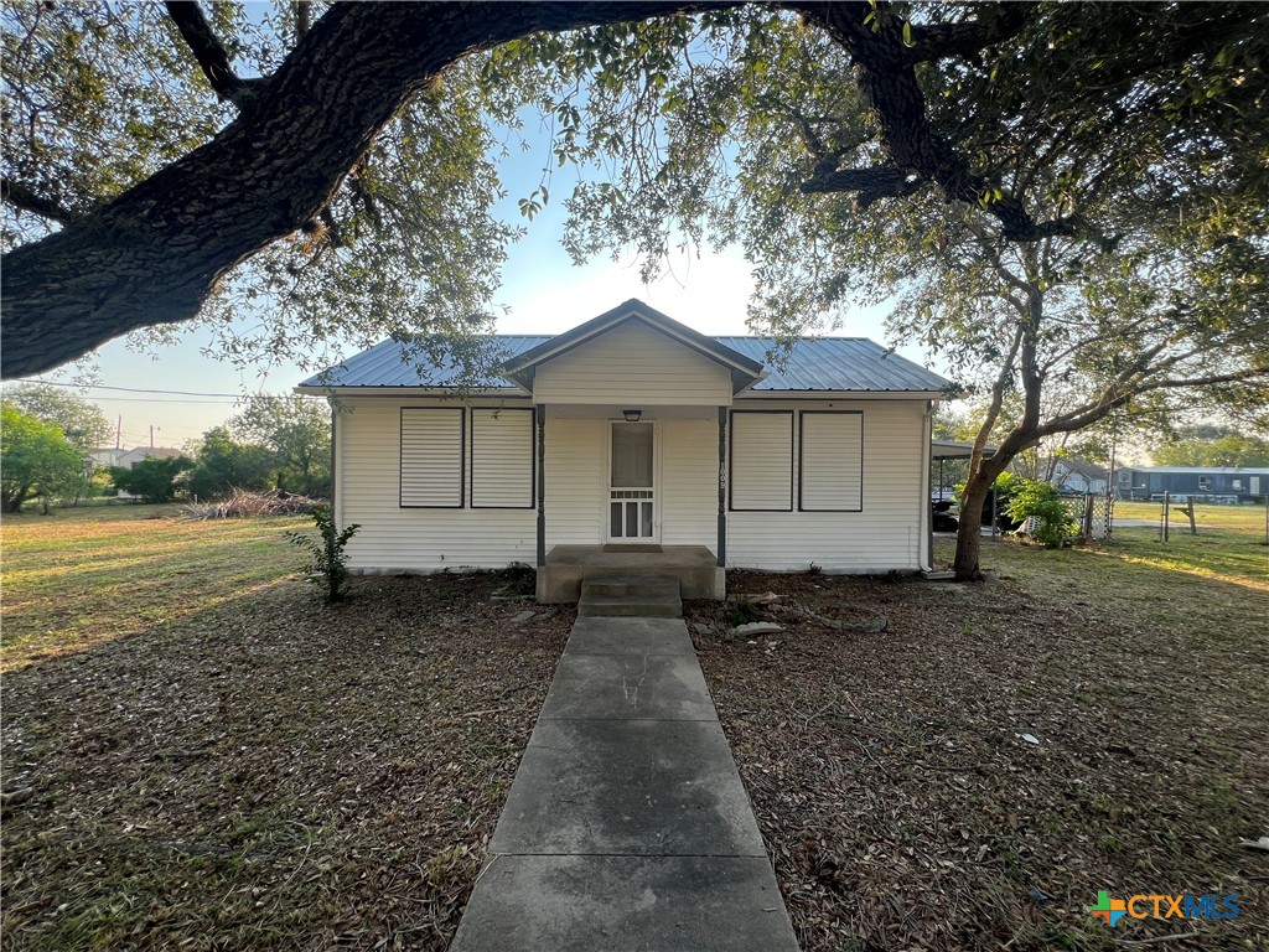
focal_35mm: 13
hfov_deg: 106.2
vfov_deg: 89.9
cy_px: 476
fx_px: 477
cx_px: 634
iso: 32
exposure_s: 1/351
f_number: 1.8
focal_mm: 1.57
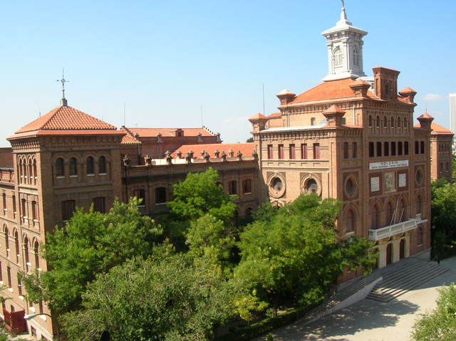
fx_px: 461
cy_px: 170
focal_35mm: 35
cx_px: 228
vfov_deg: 40.6
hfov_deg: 52.7
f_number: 5.6
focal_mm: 5.8
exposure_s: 1/191
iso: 50
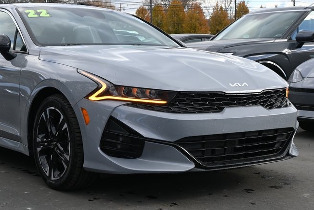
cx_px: 122
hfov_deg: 30.4
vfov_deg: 20.6
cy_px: 105
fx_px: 576
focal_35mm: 66
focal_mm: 28
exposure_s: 1/250
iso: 140
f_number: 5.6
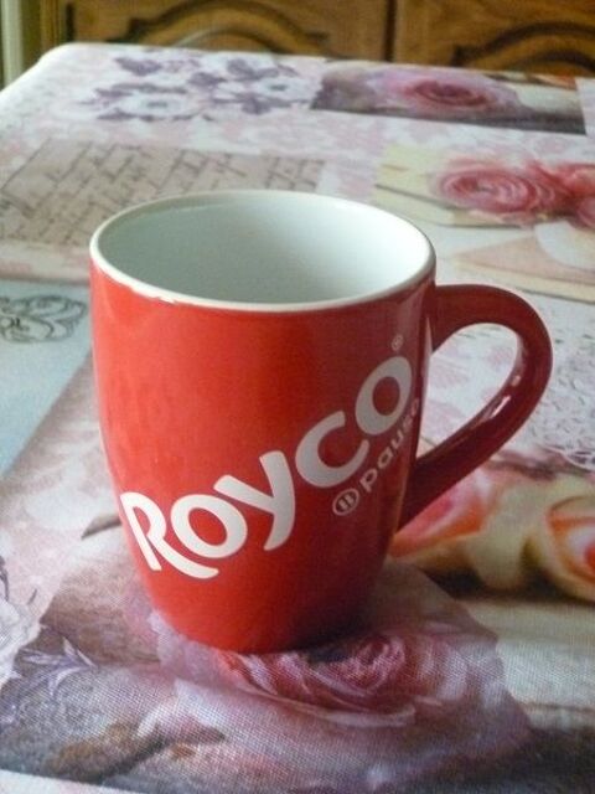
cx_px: 298
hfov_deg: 21.9
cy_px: 397
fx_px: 1536
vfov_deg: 29.0
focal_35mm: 67
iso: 1250
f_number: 4.3
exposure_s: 1/30
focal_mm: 12
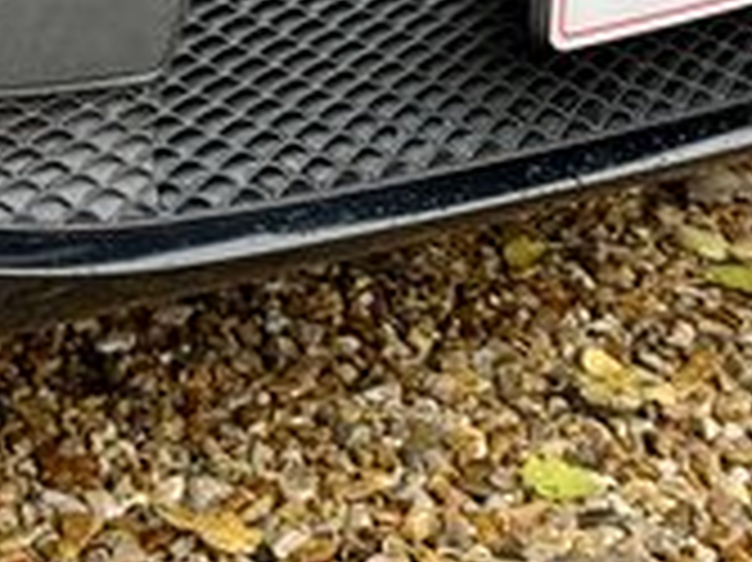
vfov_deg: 12.6
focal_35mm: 115
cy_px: -99
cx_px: -171
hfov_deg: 16.4
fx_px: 2496
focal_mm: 6.76
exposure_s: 1/237
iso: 80
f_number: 1.78
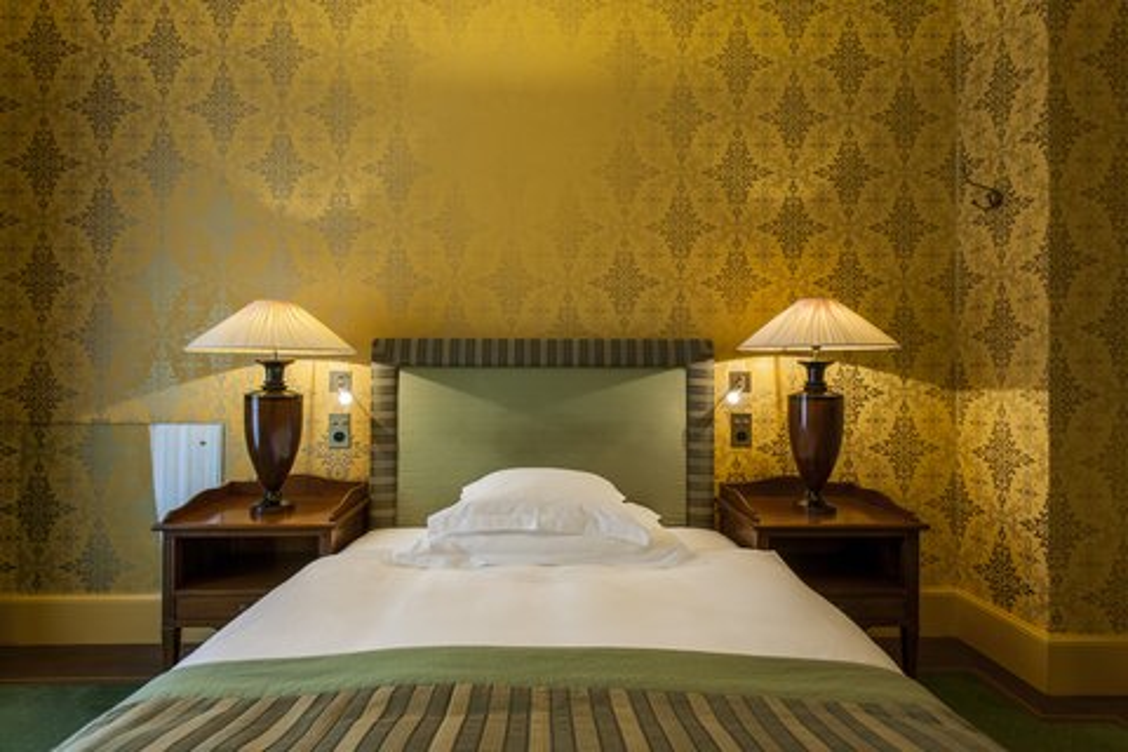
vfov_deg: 64.6
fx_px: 595
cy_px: 376
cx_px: 564
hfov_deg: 86.9
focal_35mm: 19
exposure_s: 1/8
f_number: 5
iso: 200
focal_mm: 19
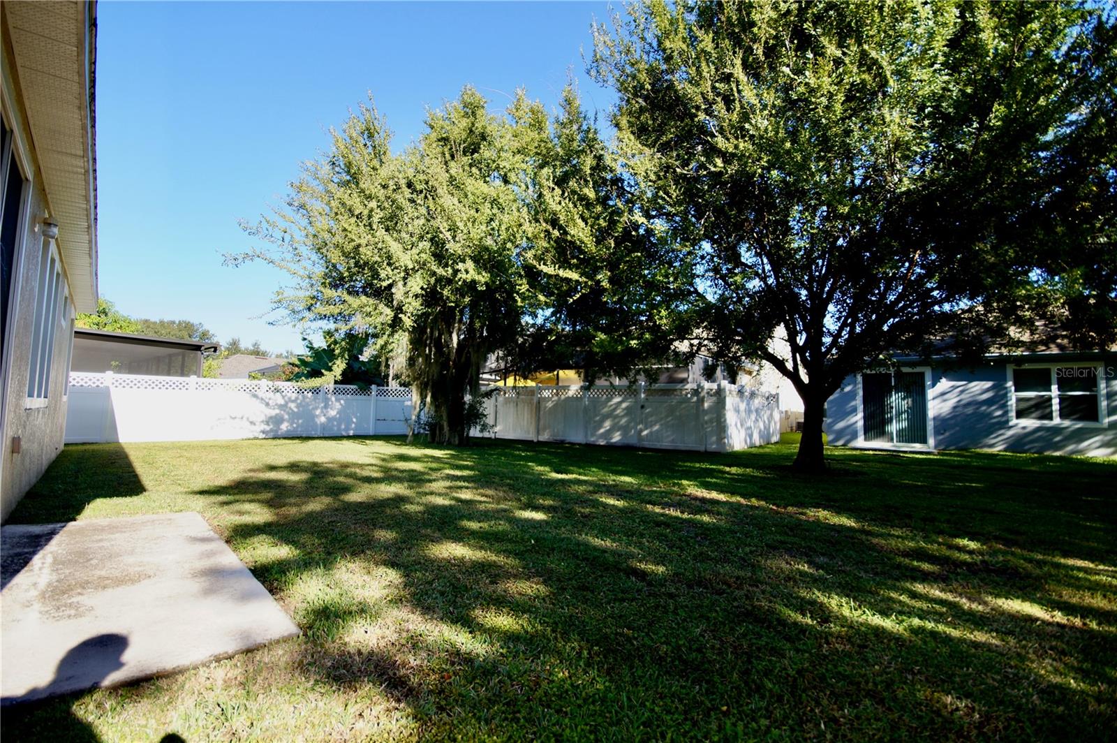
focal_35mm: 15
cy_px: 372
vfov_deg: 77.2
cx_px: 558
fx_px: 465
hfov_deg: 100.4
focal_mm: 10
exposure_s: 1/100
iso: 100
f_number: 6.3
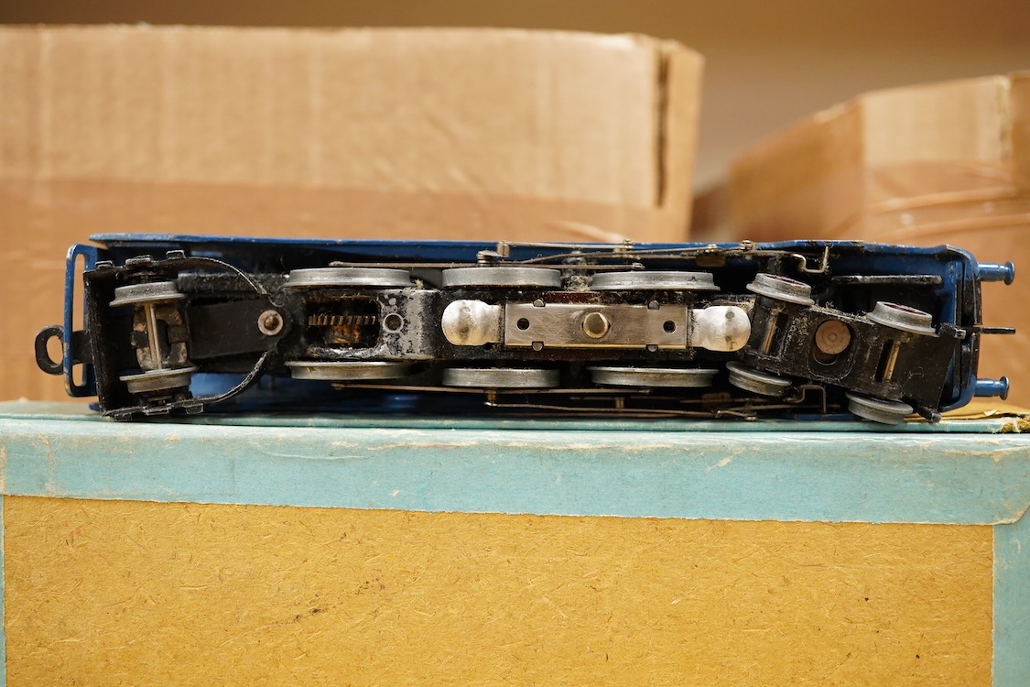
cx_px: 515
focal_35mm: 45
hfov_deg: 43.6
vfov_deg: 29.9
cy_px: 344
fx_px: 1287
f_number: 8
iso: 2500
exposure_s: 1/80
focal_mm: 30
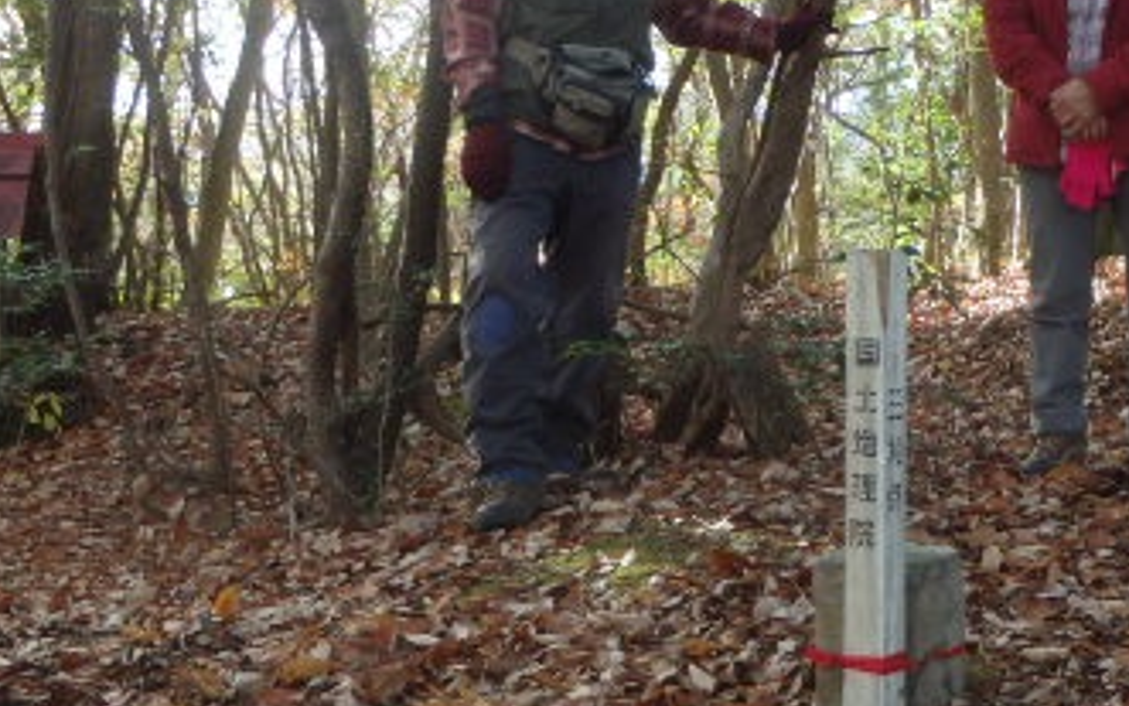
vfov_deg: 16.6
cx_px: 788
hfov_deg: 26.3
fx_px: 2400
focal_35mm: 78
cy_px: 143
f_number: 4.6
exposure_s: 1/80
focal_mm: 6.8
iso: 200
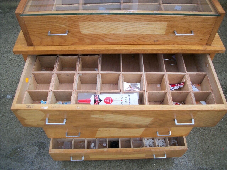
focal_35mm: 32
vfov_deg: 44.2
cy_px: 85
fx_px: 210
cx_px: 114
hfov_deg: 56.8
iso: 80
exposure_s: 1/400
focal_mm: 5.7
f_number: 2.9
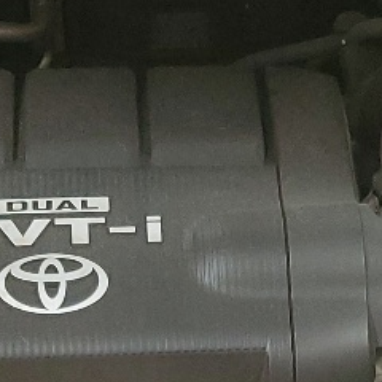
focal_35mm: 153
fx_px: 1910
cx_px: 229
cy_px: 635
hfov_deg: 11.4
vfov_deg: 10.8
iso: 110
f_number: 1.5
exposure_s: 1/60.2
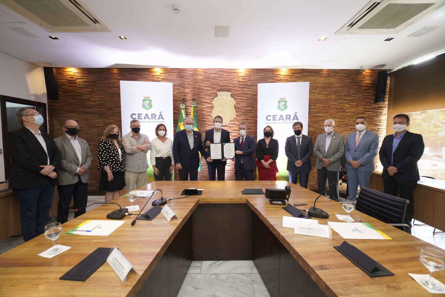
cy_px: 148
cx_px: 222
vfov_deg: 73.8
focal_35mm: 16
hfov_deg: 96.7
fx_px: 198
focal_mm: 16
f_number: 6.3
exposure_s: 1/100
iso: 6400
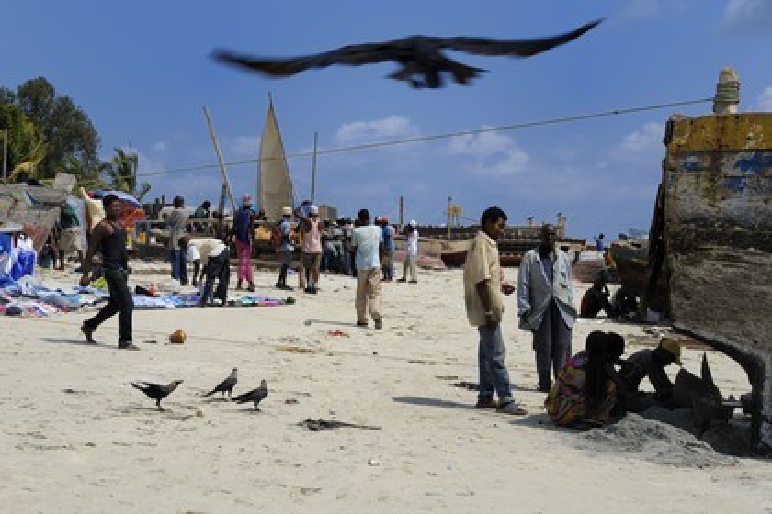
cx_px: 386
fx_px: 1329
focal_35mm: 62
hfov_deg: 32.4
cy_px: 257
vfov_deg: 21.9
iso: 400
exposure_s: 1/250
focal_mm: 62
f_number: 22
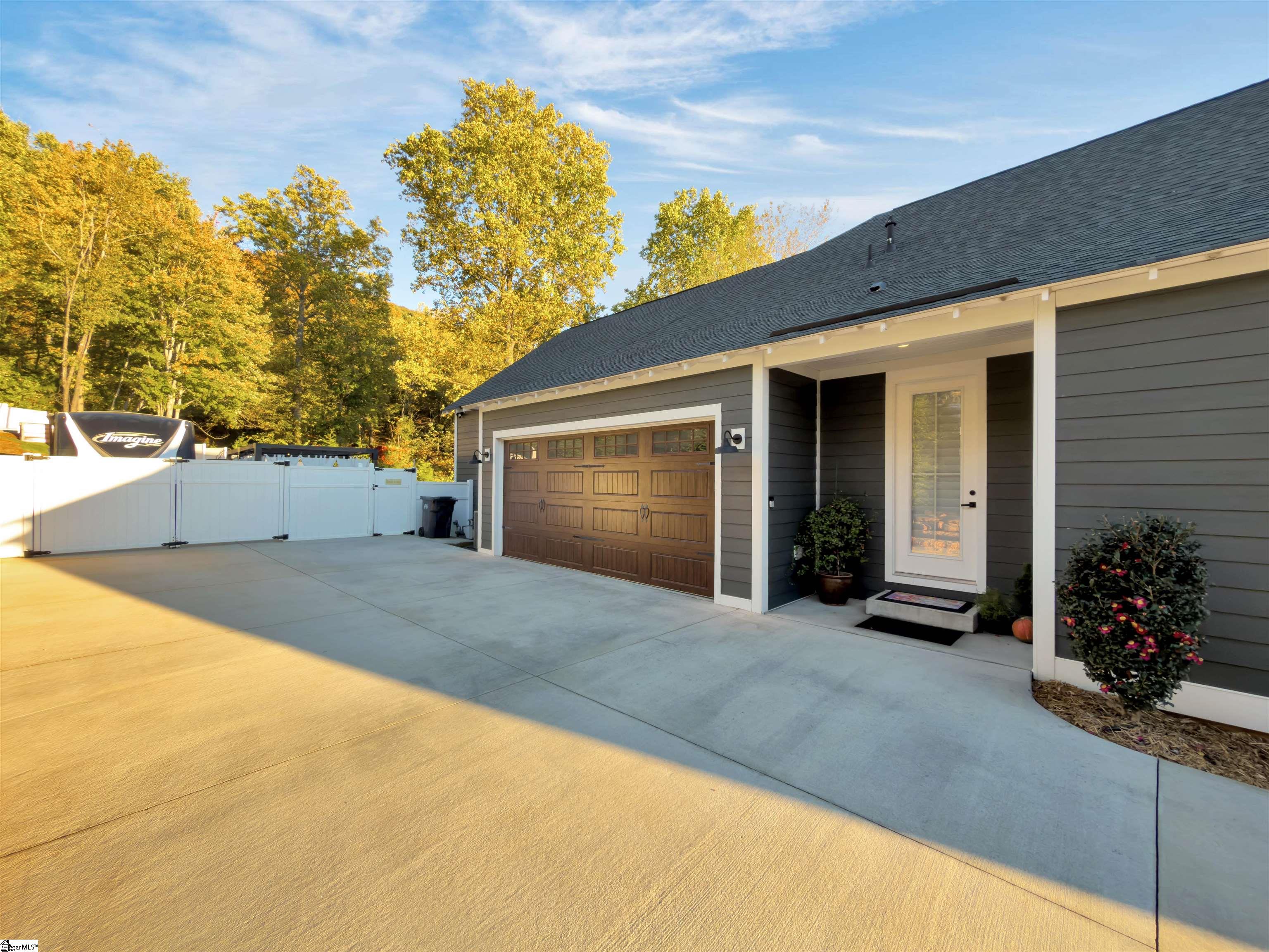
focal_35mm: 14
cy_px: 476
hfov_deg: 102.1
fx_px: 513
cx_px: 634
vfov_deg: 85.7
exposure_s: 1/120
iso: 25
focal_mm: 2.22
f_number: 2.2
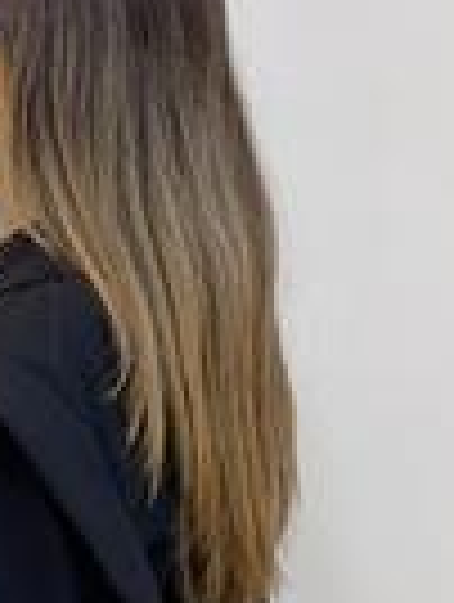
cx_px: -157
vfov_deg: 12.2
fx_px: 2789
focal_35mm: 160
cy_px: 637
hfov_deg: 9.1
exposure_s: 1/100
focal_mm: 6
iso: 80
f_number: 2
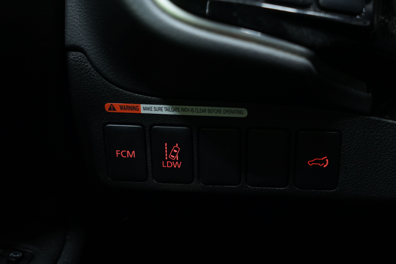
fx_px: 506
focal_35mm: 46
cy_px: 133
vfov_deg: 29.2
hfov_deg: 42.7
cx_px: 219
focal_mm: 40
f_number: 4.5
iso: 1000
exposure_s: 1/25
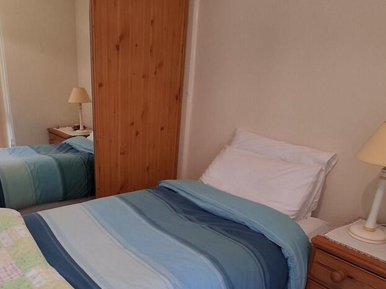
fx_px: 312
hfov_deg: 62.9
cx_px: 154
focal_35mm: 28
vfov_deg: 48.1
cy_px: 211
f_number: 2.2
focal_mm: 1.4
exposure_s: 1/100
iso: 125
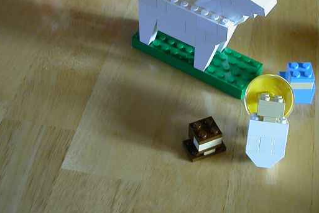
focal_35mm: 60
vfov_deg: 22.6
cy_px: 83
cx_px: 231
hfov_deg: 32.9
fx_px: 532
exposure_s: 1/39.8
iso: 100
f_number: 2.7
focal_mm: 5.6
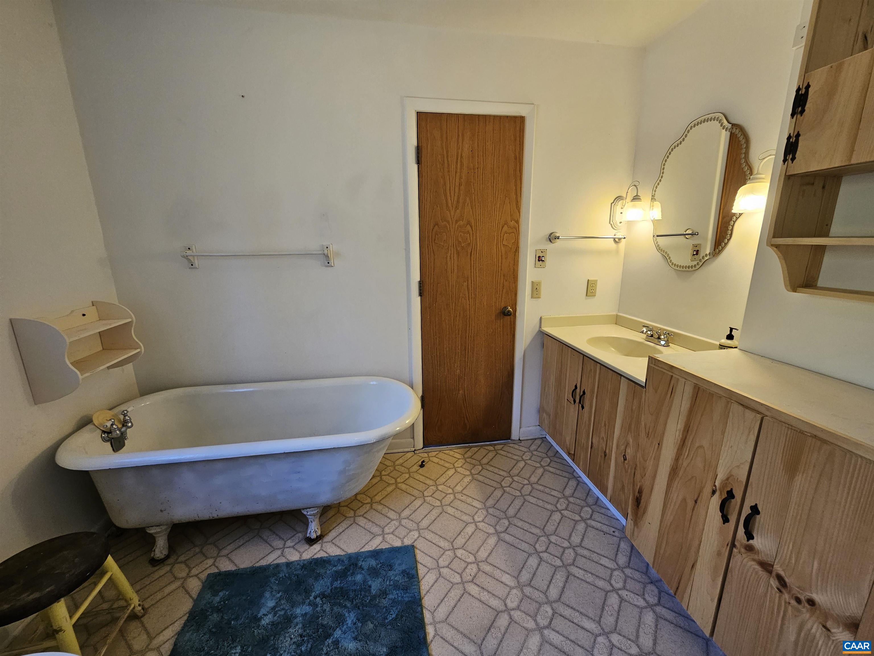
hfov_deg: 106.2
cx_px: 437
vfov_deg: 89.9
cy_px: 328
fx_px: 328
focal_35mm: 13
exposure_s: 1/77
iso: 125
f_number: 2.2
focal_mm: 2.2
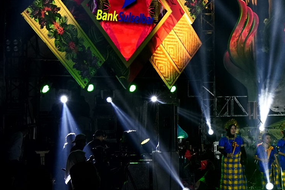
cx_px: 374
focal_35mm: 97
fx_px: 768
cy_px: 56
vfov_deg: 14.1
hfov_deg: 19.4
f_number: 4
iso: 1600
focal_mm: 24
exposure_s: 1/160
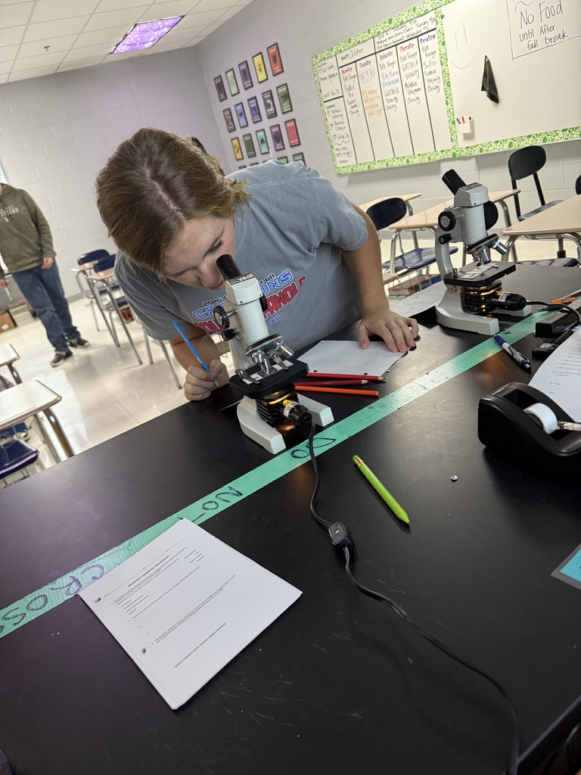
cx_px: 290
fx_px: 537
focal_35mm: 24
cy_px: 388
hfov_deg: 56.8
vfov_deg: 71.6
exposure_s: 1/60
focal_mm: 6.76
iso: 500
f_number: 1.78
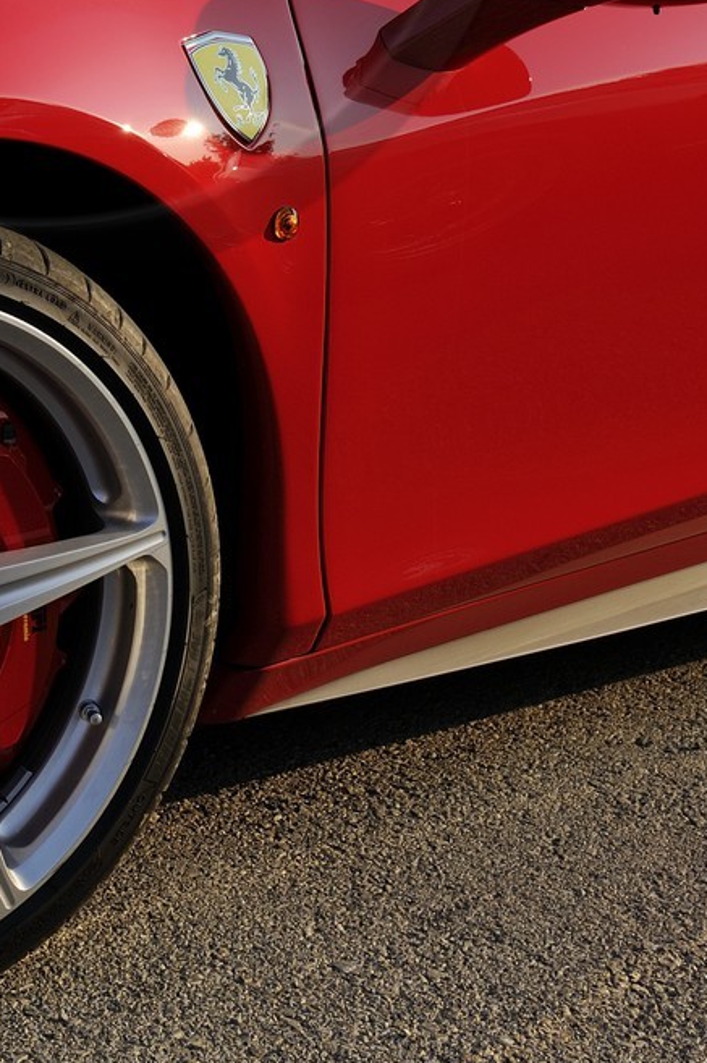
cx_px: 32
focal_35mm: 134
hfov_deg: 10.2
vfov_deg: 14.8
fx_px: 3953
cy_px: -218
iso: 200
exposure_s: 1/160
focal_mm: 55
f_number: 10
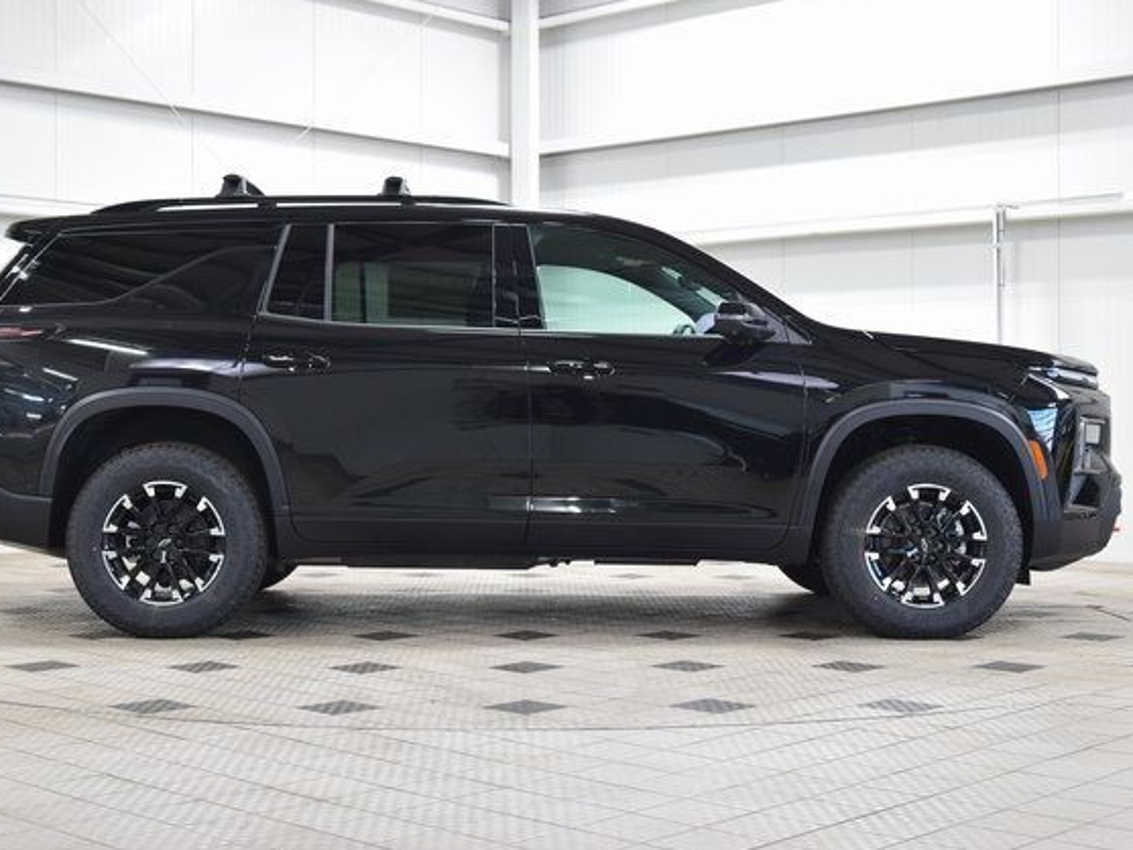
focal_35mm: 53
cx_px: 527
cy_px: 420
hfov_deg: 36.1
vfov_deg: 27.5
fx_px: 1735
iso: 800
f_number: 6.3
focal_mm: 32
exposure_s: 1/15
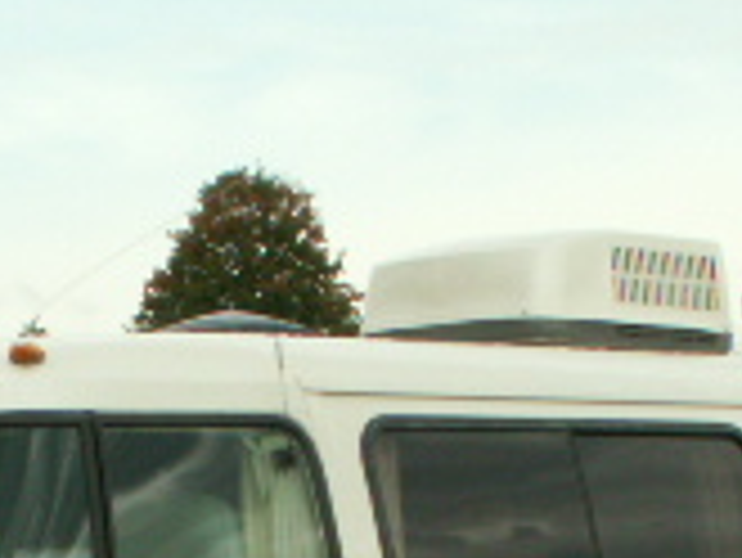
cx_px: 603
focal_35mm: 190
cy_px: 855
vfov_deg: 7.7
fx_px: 4076
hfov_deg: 10.4
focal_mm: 8.11
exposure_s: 1/80
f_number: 8
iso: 50
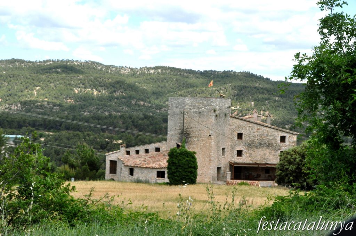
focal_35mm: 69
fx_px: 681
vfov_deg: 19.7
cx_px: 178
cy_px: 118
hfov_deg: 29.3
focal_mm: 46
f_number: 13
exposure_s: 1/640
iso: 1000
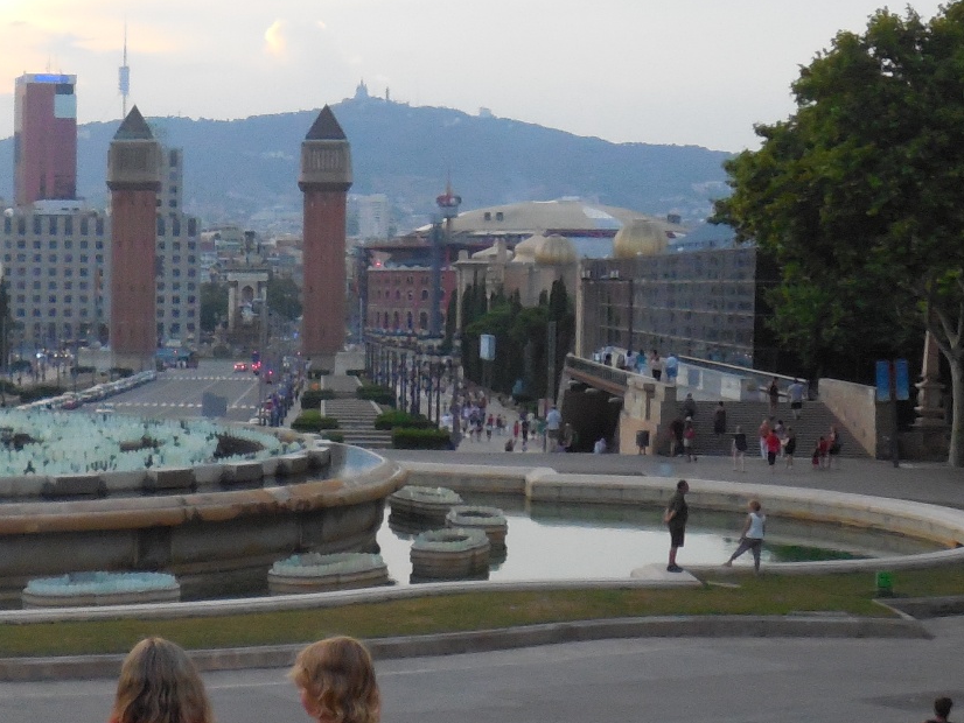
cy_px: 402
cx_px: -96
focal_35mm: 89
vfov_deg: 16.6
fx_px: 2479
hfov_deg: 20.9
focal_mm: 6.8
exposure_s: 1/250
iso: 400
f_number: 4.2
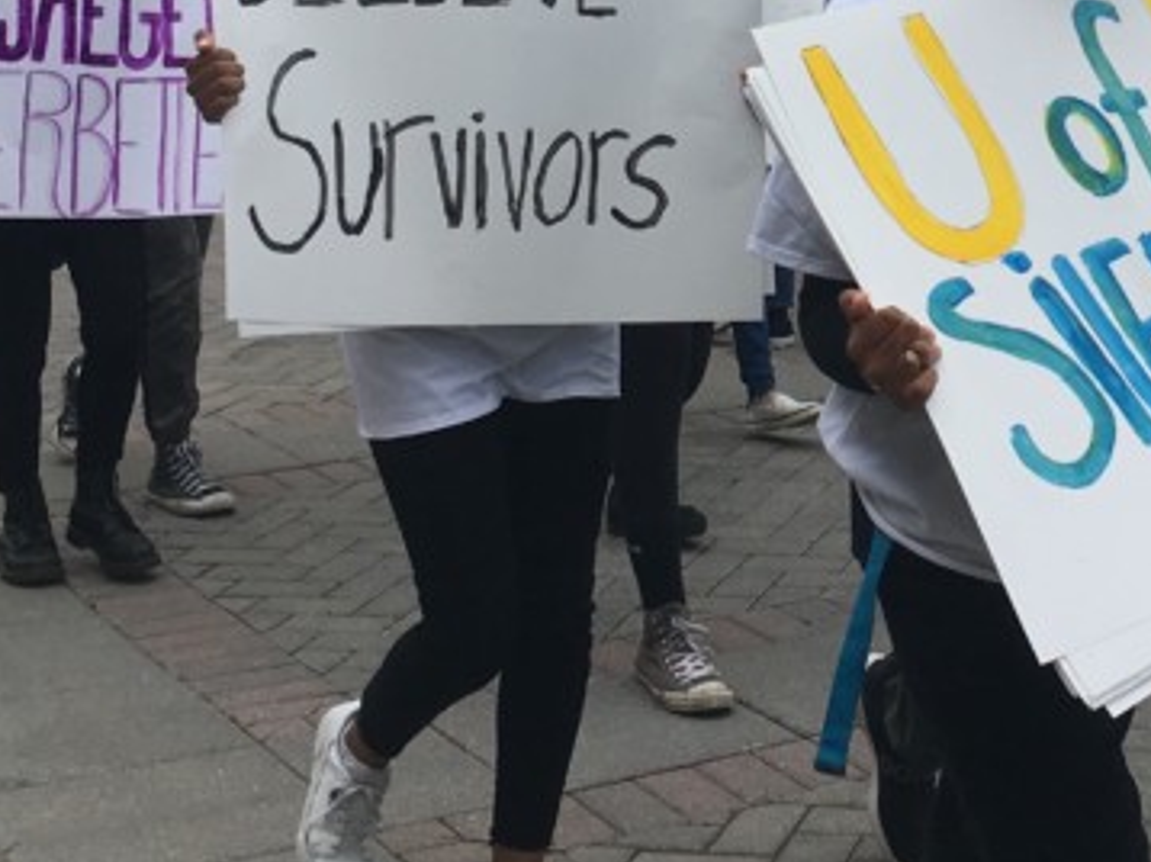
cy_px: -158
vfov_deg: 17.0
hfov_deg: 23.1
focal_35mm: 83
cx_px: 974
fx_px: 2758
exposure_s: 1/1083
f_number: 2.2
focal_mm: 4.15
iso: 25
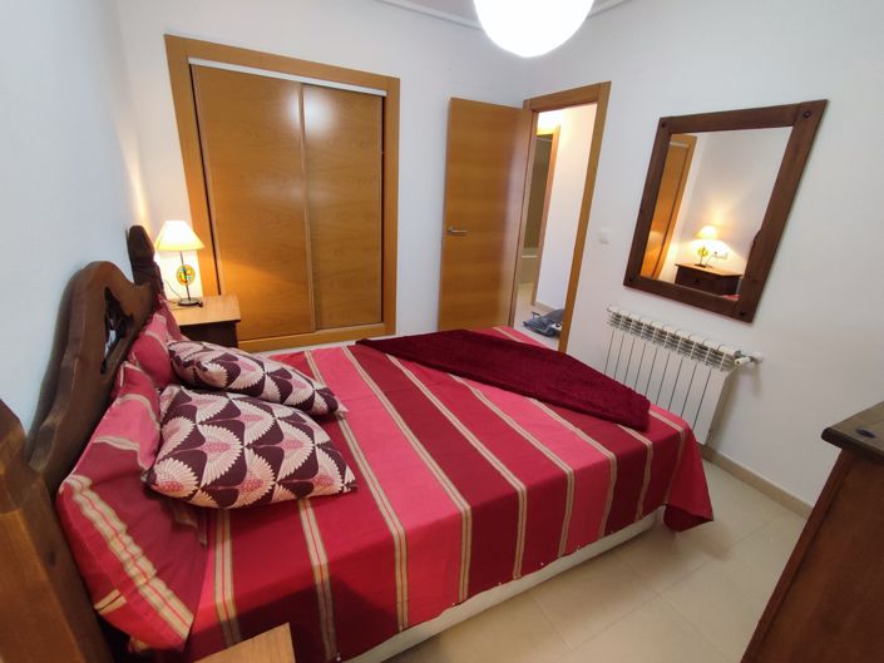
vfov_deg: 78.1
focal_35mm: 16
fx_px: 409
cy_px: 332
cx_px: 442
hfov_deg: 94.5
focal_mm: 1.65
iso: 337
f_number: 2.2
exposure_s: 1/33
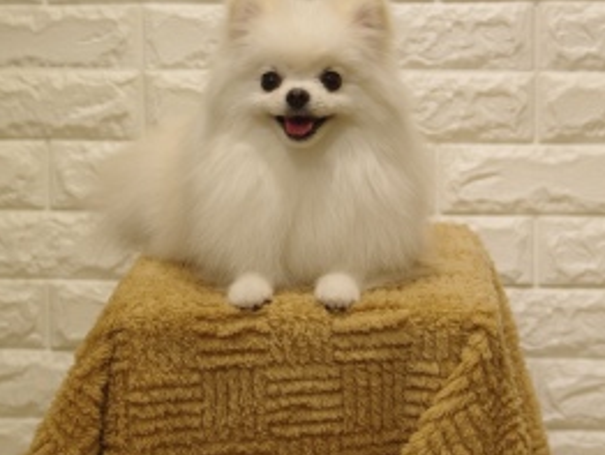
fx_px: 1924
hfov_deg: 17.9
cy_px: 162
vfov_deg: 13.5
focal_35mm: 110
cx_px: 300
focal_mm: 50
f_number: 4.5
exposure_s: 1/200
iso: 500
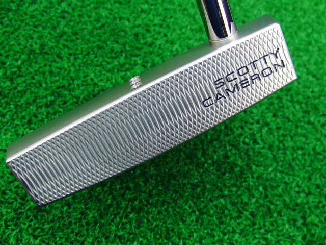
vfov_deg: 38.7
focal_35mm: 37
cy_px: 122
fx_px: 348
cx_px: 163
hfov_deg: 50.1
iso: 400
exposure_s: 1/30
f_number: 3.6
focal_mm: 6.42
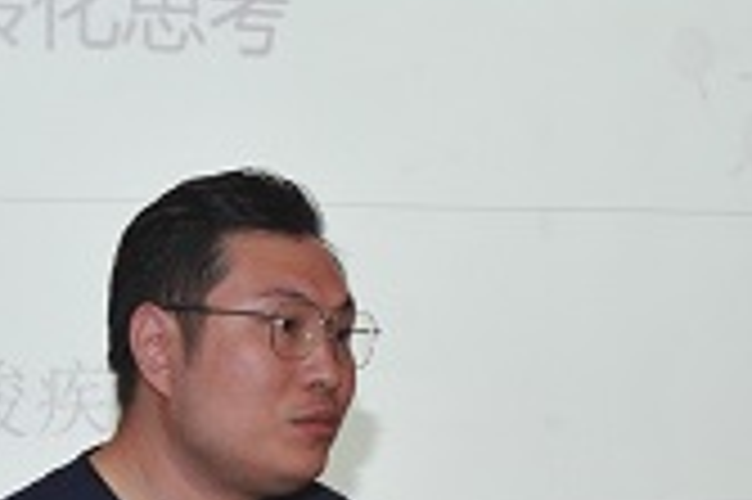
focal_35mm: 180
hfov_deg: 11.4
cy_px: 349
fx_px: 3756
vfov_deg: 7.6
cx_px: 527
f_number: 8
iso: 1600
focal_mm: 50
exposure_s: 1/60
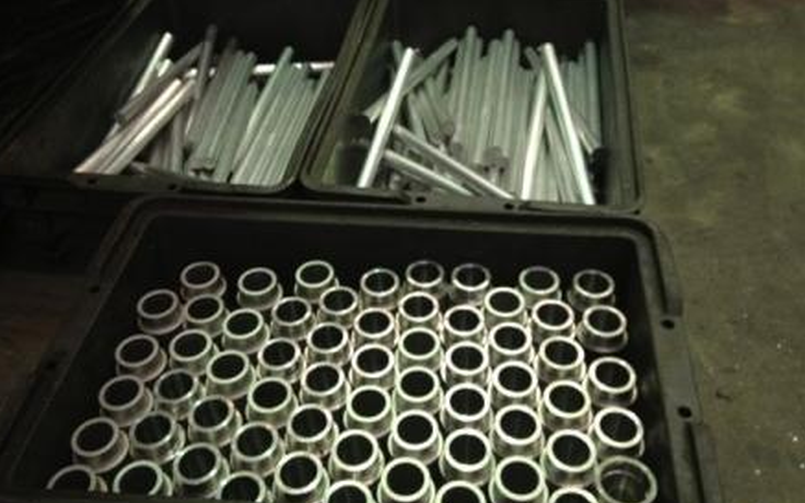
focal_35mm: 38
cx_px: 394
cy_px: 249
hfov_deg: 51.5
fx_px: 834
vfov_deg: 33.6
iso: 125
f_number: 2.4
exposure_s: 1/20
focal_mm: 4.28
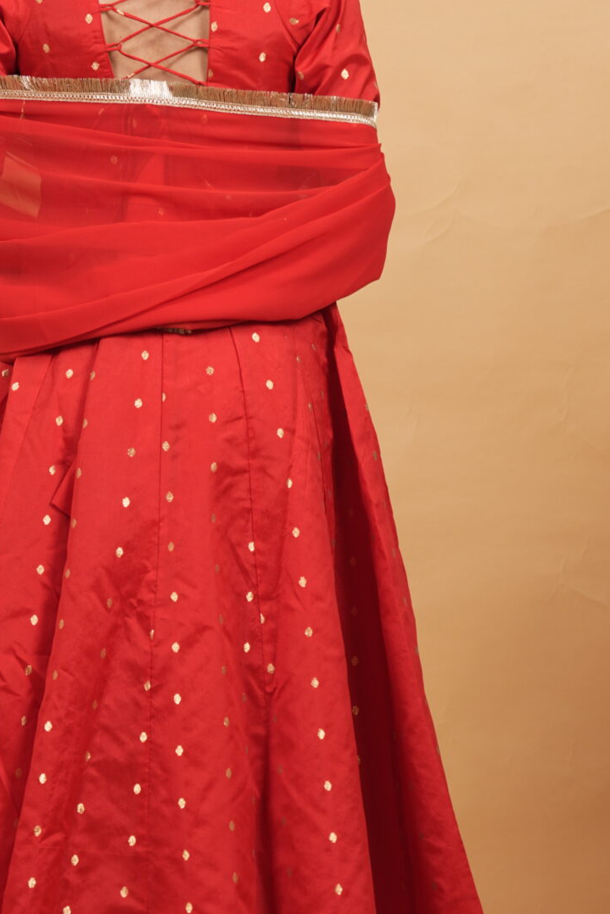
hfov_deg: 6.6
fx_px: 5310
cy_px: 429
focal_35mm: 209
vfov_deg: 9.8
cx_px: 132
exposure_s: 1/125
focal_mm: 88
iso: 125
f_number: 5.6
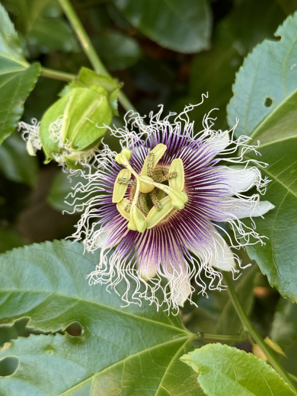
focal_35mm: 48
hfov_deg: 30.3
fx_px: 549
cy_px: 198
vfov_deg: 39.7
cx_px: 148
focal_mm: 6.76
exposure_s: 1/94
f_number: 1.78
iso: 100
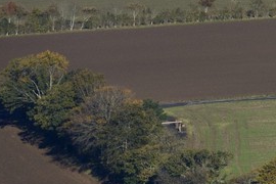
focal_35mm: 1125
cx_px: 758
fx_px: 8624
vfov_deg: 1.2
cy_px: -314
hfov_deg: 1.8
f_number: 9
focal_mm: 190
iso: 400
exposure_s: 1/1000
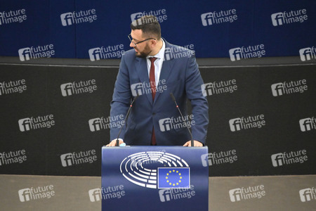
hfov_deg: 4.1
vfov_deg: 2.7
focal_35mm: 500
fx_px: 4389
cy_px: 106
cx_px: 158
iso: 6400
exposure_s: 1/400
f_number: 6.3
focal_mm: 500
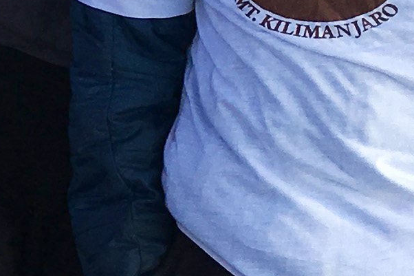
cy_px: 23
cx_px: -492
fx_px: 2322
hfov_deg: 9.4
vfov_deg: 6.8
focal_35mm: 202
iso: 25
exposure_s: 1/538
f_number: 2.2
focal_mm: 4.15
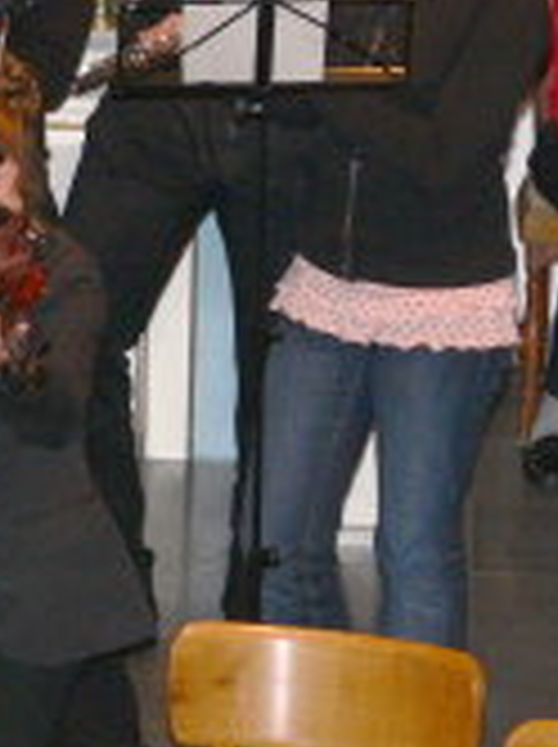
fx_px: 8619
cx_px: -299
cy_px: 128
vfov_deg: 5.0
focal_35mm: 400
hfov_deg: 3.7
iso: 100
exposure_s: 1/30
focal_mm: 31.9
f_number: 4
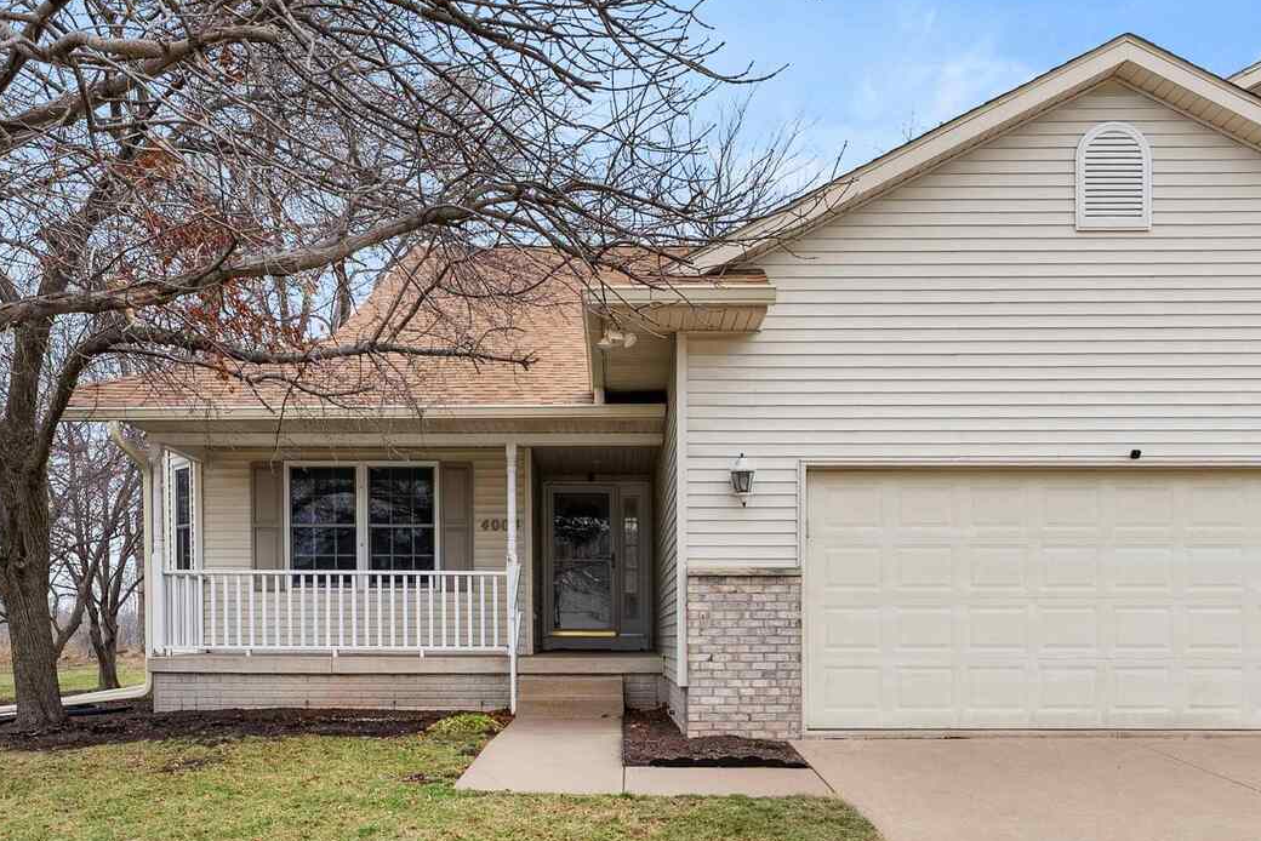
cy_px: 561
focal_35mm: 29
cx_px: 738
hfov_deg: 63.1
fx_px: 1019
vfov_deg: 44.2
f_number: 7.1
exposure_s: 1/15
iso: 100
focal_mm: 18.7
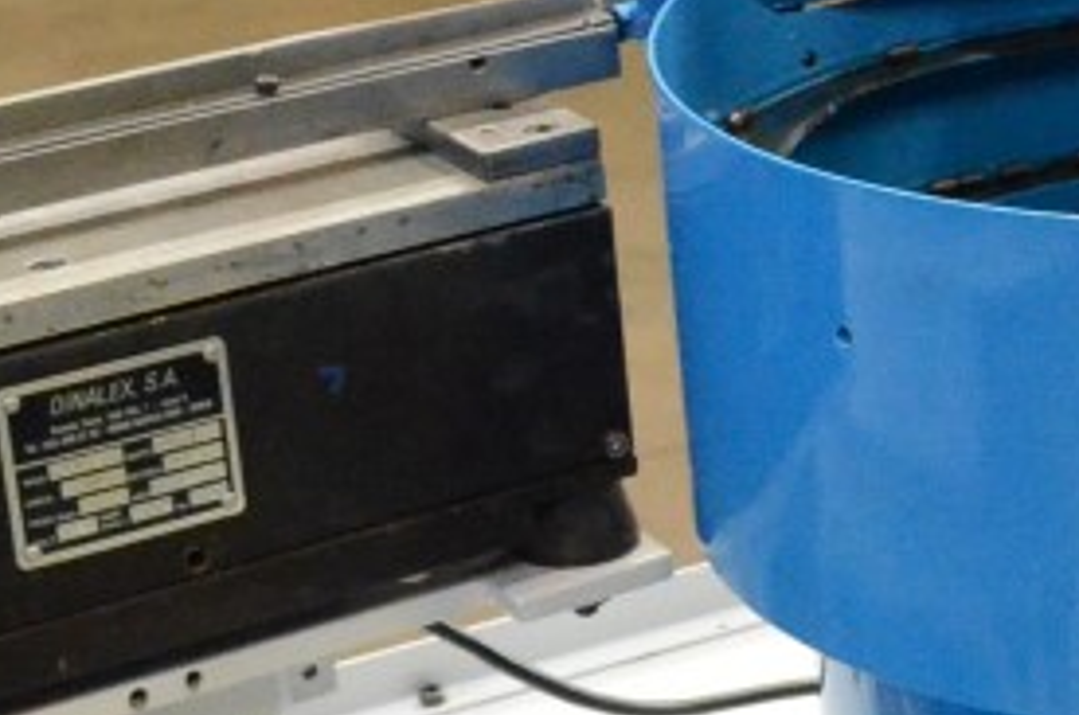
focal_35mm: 142
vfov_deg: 9.6
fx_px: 4249
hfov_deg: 14.0
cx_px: 1355
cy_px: 148
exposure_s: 1/160
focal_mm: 24
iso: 6400
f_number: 6.3
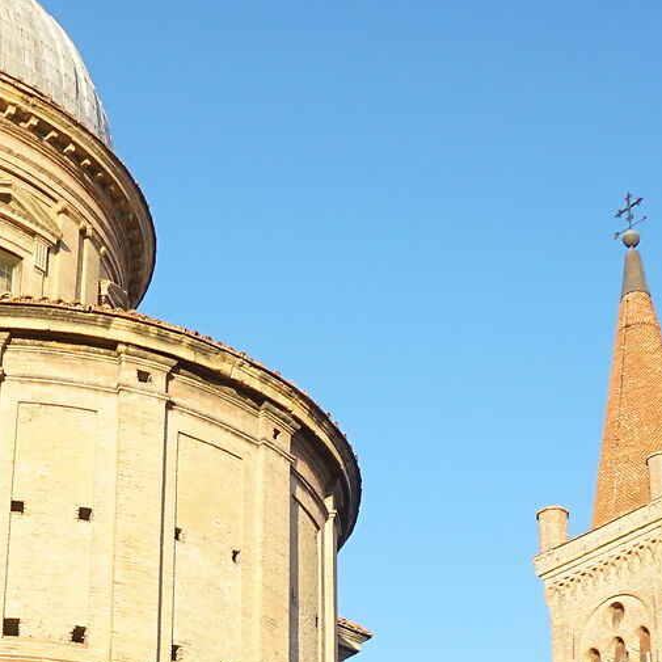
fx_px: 2099
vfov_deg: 17.3
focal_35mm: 97
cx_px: 283
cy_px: 733
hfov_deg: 17.9
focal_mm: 16
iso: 125
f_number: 4
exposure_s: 1/160
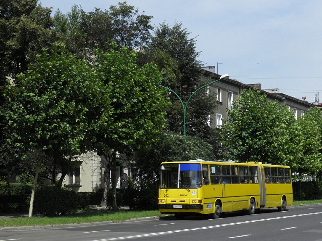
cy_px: 120
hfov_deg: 31.2
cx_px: 161
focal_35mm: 62
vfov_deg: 23.7
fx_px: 577
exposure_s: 1/320
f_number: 6
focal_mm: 11.2
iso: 50
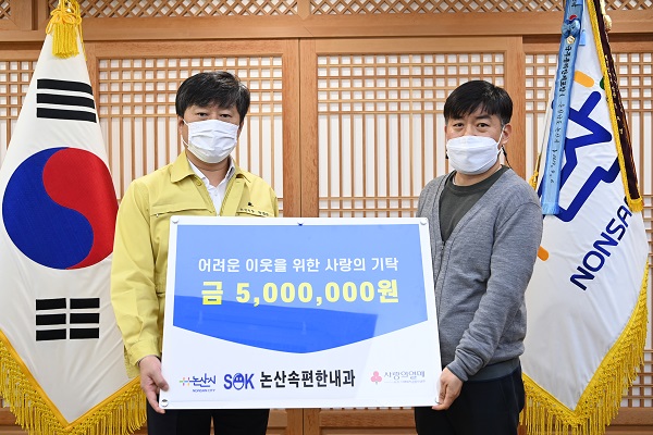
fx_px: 816
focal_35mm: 45
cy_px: 218
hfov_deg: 43.6
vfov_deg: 29.9
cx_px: 326
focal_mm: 45
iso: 1000
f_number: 4
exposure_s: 1/125
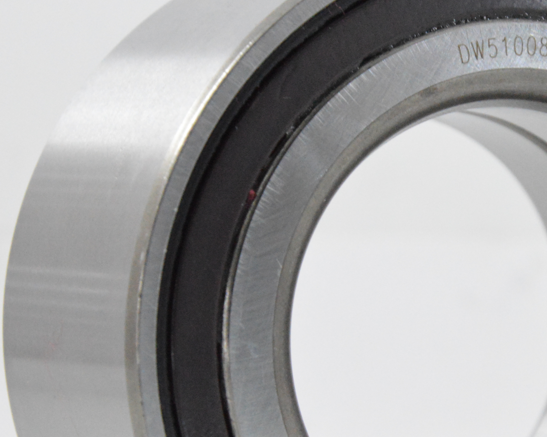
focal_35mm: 255
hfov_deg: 7.6
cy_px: 330
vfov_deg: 6.1
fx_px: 4128
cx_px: 440
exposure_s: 1/100
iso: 3200
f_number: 8
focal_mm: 70
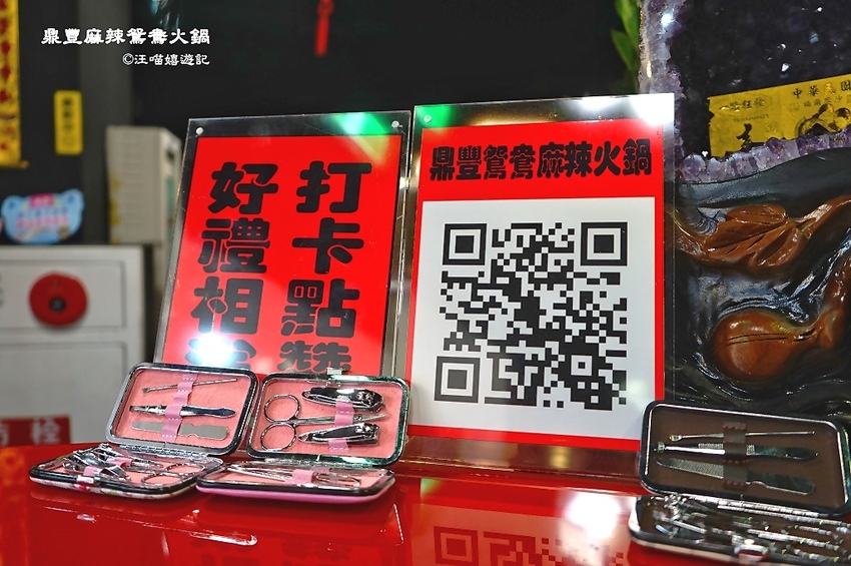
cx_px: 426
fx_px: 661
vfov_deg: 46.3
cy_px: 283
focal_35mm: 28
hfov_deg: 65.5
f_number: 3.5
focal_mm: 28
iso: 500
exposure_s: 1/60
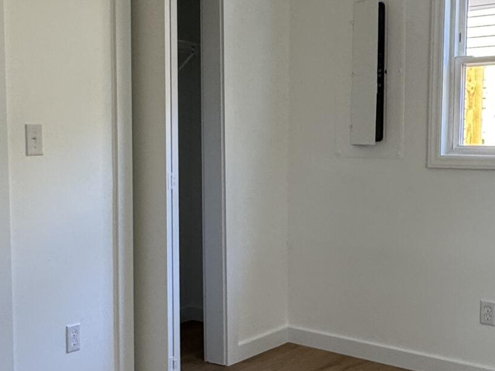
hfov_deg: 37.4
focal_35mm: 51
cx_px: 202
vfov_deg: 28.6
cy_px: 194
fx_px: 729
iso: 200
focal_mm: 2.22
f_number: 2.2
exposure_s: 1/120
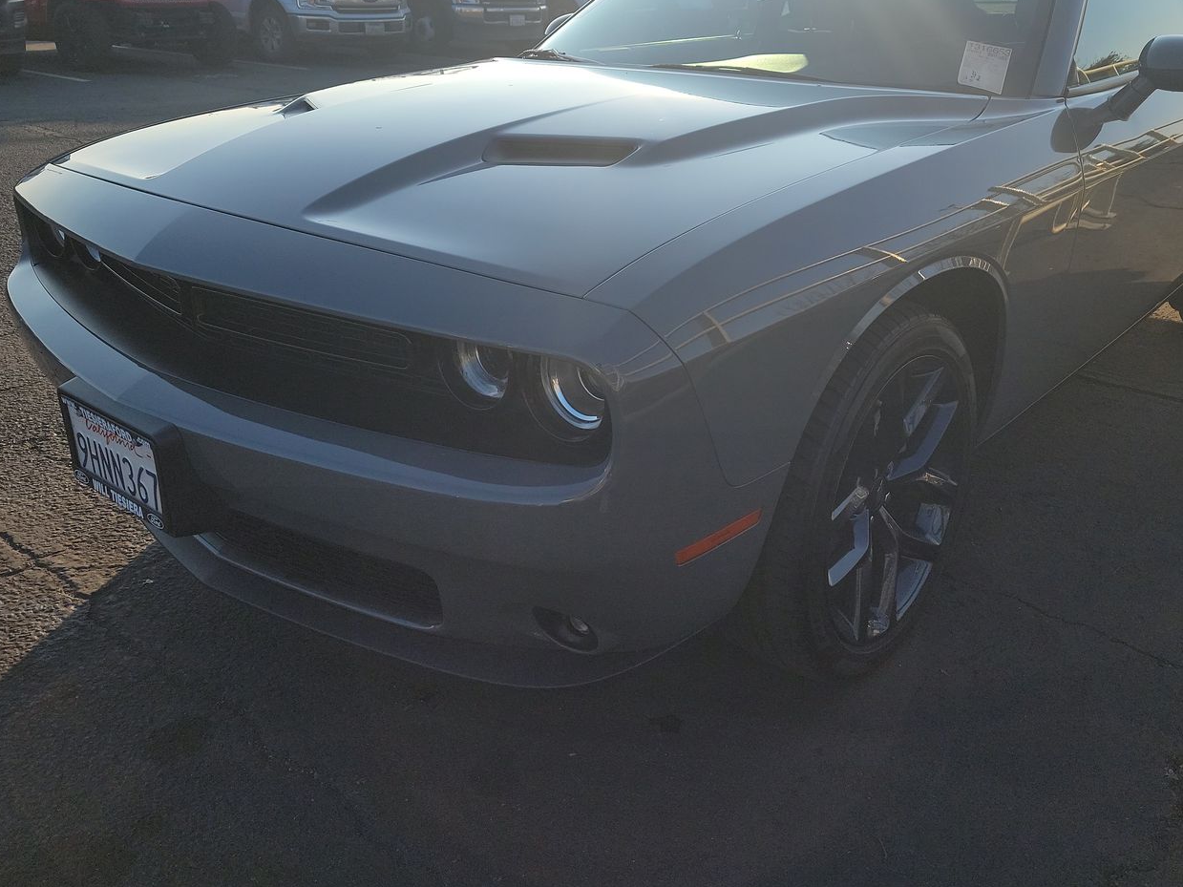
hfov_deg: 58.2
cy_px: 339
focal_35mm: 31
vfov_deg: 45.1
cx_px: 650
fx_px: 1059
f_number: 1.8
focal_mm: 6.7
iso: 50
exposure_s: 1/805
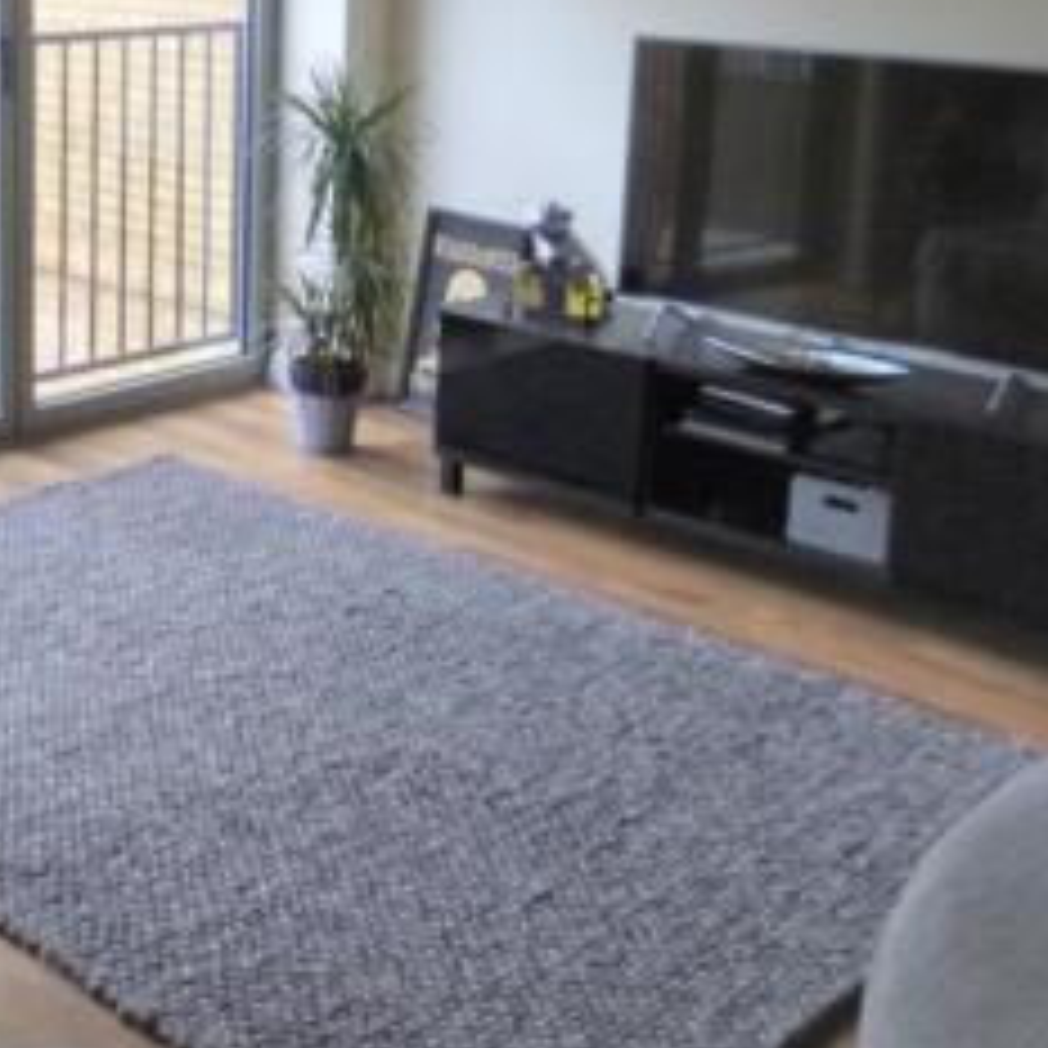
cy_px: 241
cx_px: 133
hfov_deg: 30.9
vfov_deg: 31.5
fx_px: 1815
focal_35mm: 53
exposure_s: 1/60
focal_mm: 4.3
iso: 320
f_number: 2.5
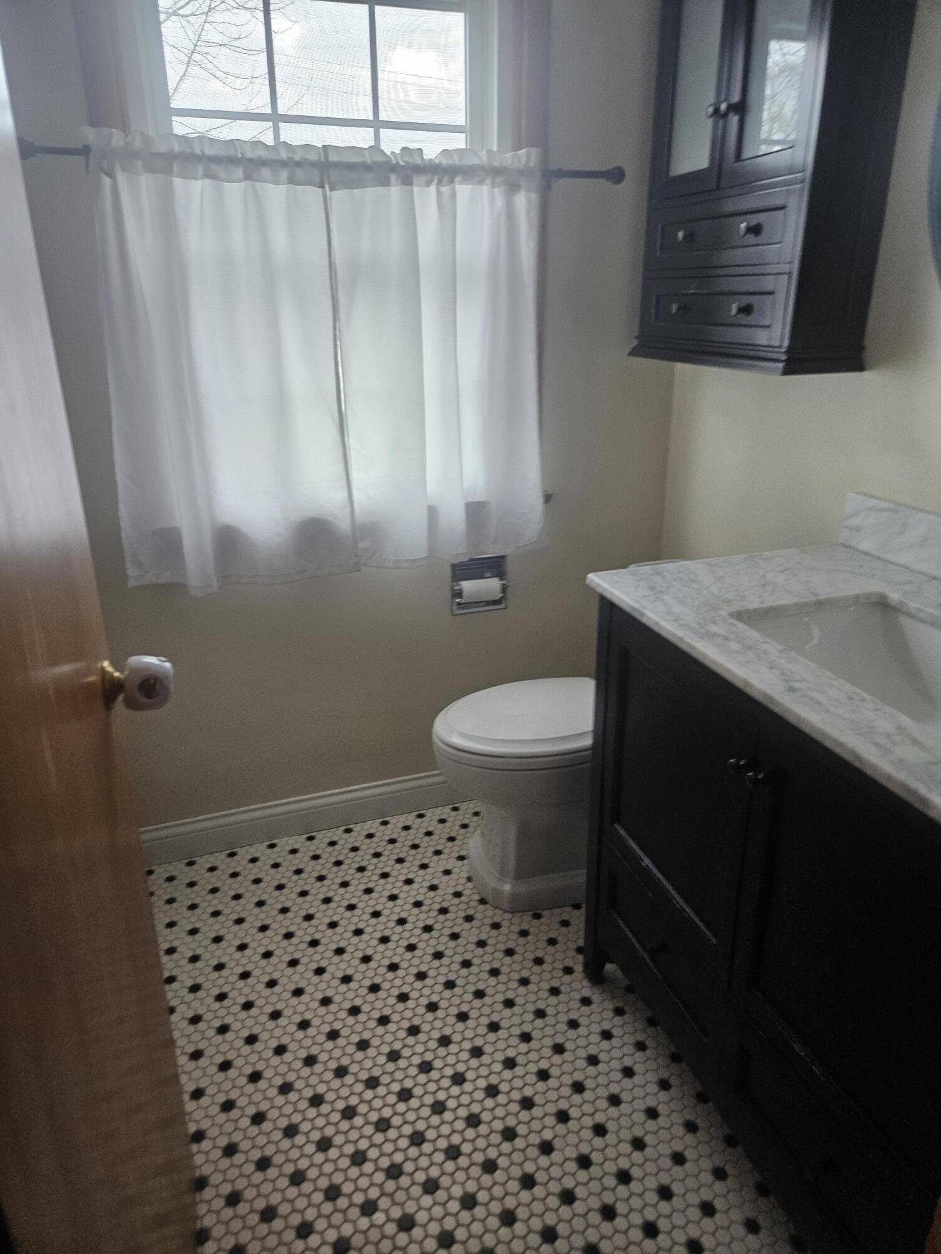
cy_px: 627
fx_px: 834
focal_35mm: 23
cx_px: 470
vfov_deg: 73.9
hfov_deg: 58.9
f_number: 1.8
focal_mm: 5.4
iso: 125
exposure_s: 1/75.9
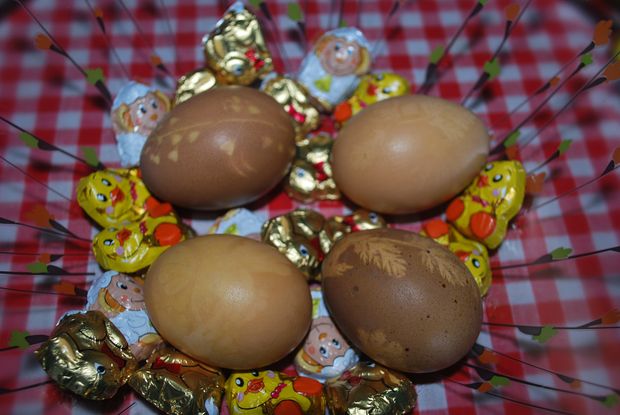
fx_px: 672
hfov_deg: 49.5
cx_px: 310
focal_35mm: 39
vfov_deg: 34.3
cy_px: 208
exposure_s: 1/125
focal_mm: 26
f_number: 4.2
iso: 100
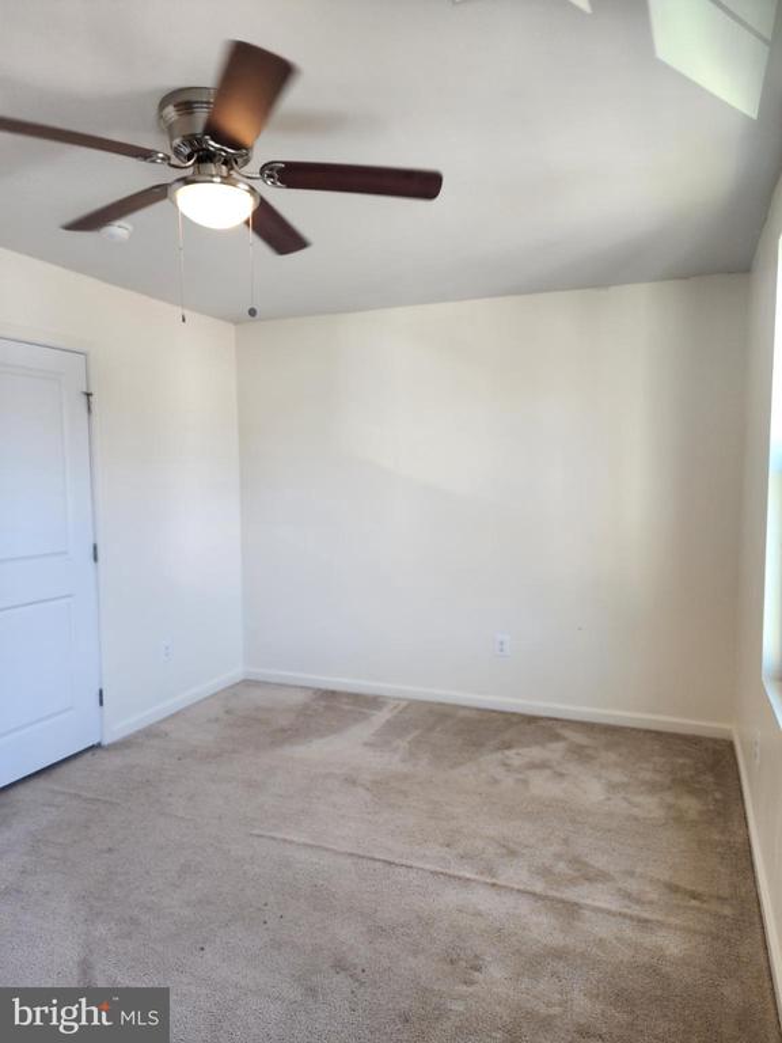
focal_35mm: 23
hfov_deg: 58.9
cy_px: 522
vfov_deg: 73.9
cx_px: 391
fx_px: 693
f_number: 1.8
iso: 125
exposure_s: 1/120
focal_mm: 6.4
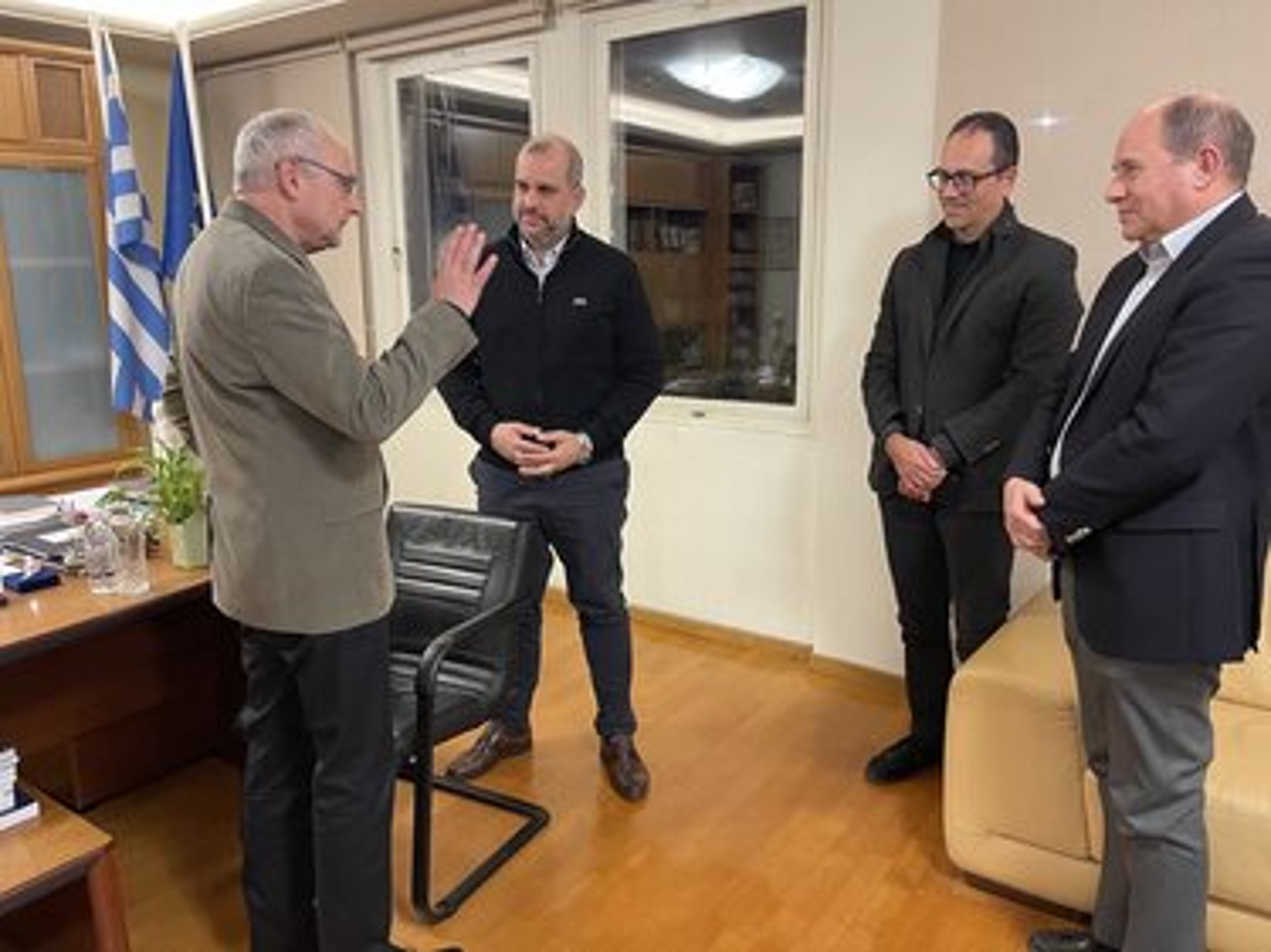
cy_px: 476
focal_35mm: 25
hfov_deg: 69.4
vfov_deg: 54.9
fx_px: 918
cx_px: 636
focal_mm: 5.1
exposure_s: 1/50
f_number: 1.6
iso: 400
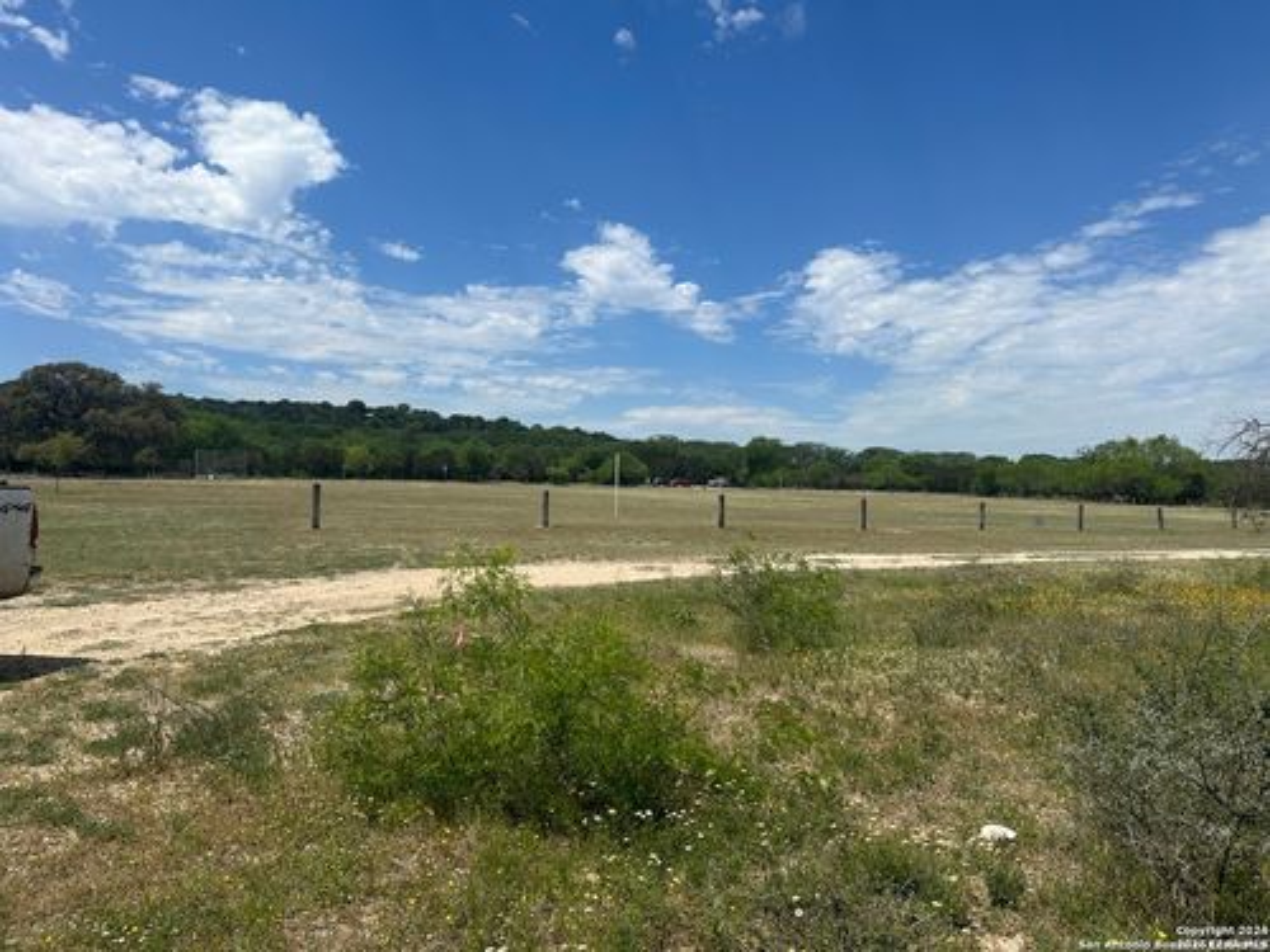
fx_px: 881
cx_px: 635
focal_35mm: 24
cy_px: 476
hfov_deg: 71.6
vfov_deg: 56.8
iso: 80
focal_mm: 6.86
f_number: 1.78
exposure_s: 1/8197
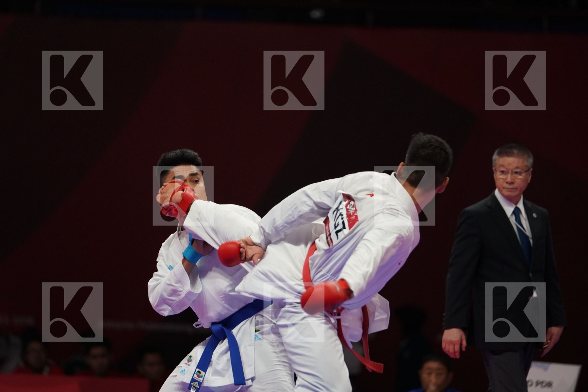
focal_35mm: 280
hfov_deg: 7.4
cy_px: 196
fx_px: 4573
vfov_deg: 4.9
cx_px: 294
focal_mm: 280
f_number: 4
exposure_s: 1/1000
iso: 3200
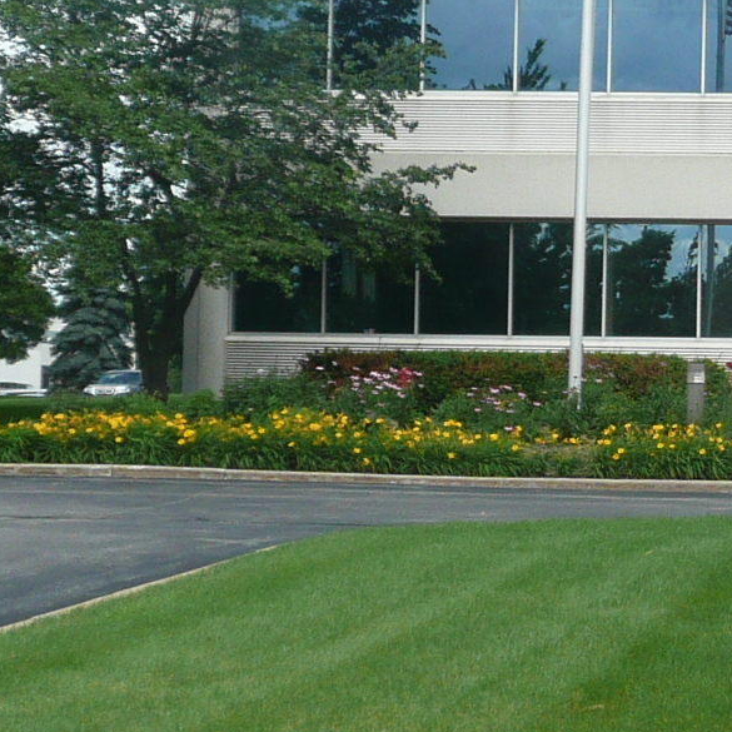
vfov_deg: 18.1
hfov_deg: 17.0
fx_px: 2297
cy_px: 288
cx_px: 956
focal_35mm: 96
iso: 100
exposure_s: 1/640
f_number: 3.3
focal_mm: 4.6
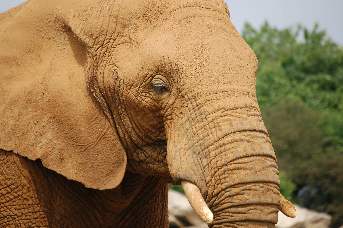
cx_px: 160
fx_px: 3141
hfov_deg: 6.3
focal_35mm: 330
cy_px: 119
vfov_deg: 4.2
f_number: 5.6
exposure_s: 1/1000
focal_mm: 200
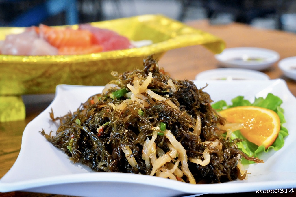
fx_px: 502
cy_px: 98
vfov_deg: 22.3
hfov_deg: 32.9
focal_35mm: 61
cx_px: 148
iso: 6400
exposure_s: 1/400
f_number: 8
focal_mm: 61
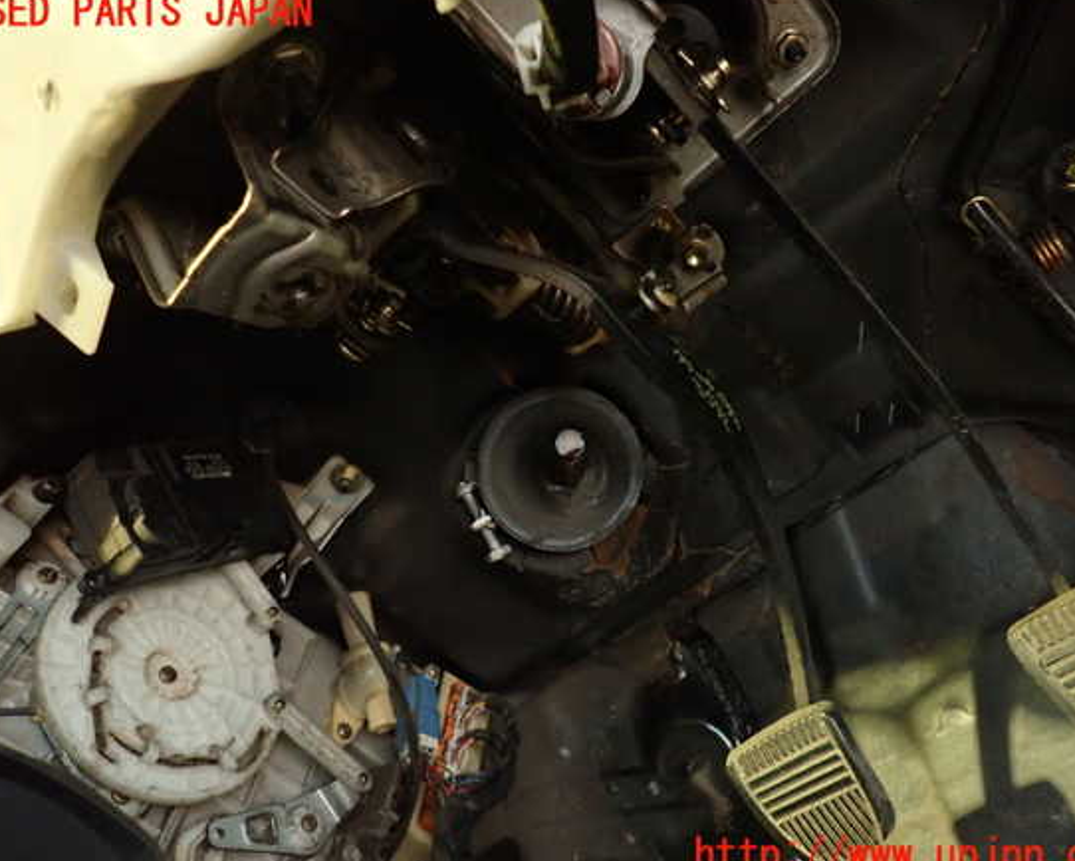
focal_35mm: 27
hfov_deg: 64.0
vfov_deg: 53.2
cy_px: 434
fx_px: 859
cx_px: 547
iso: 800
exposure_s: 1/20
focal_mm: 4.5
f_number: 2
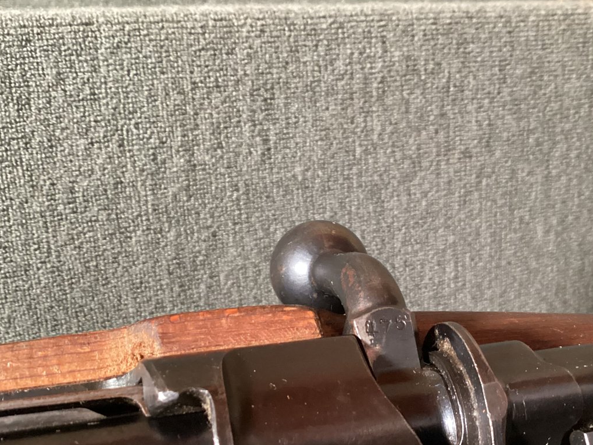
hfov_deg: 40.7
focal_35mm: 46
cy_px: 288
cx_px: 399
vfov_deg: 31.3
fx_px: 788
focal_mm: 3.3
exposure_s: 1/24
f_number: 2.4
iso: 640
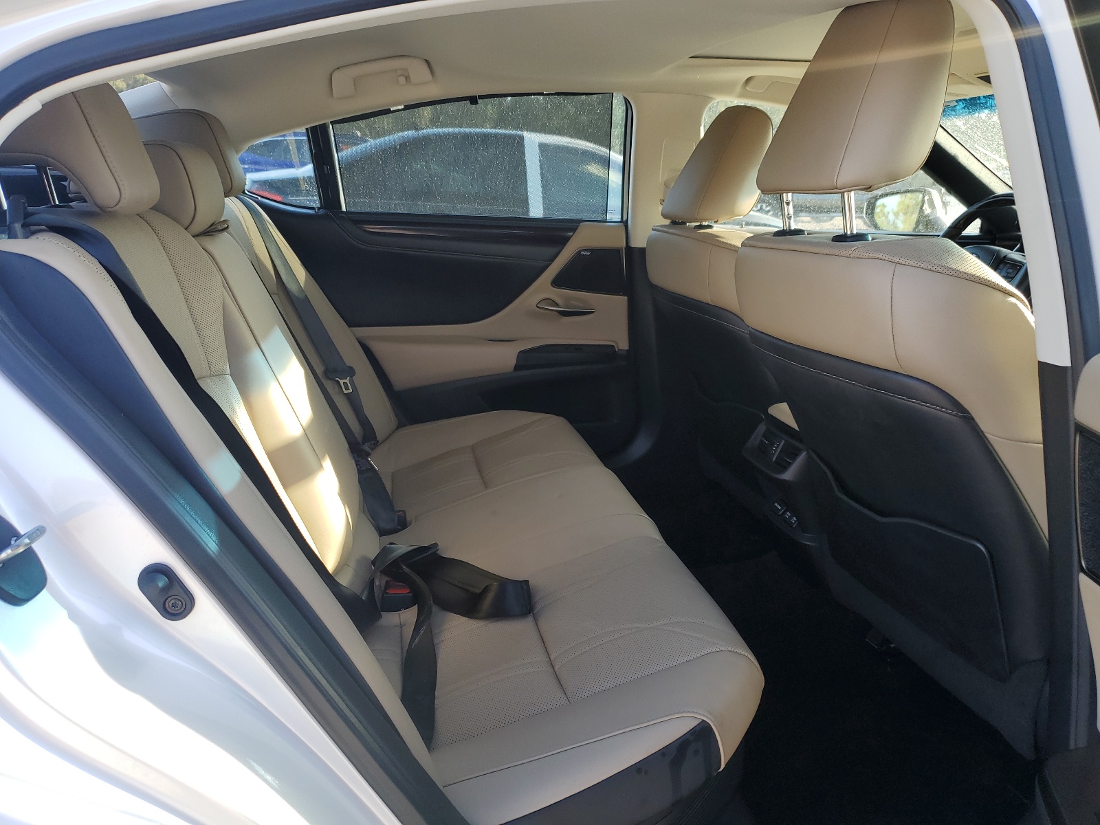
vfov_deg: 53.1
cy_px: 412
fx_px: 826
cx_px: 550
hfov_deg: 67.3
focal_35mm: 26
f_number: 1.5
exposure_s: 1/312
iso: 50
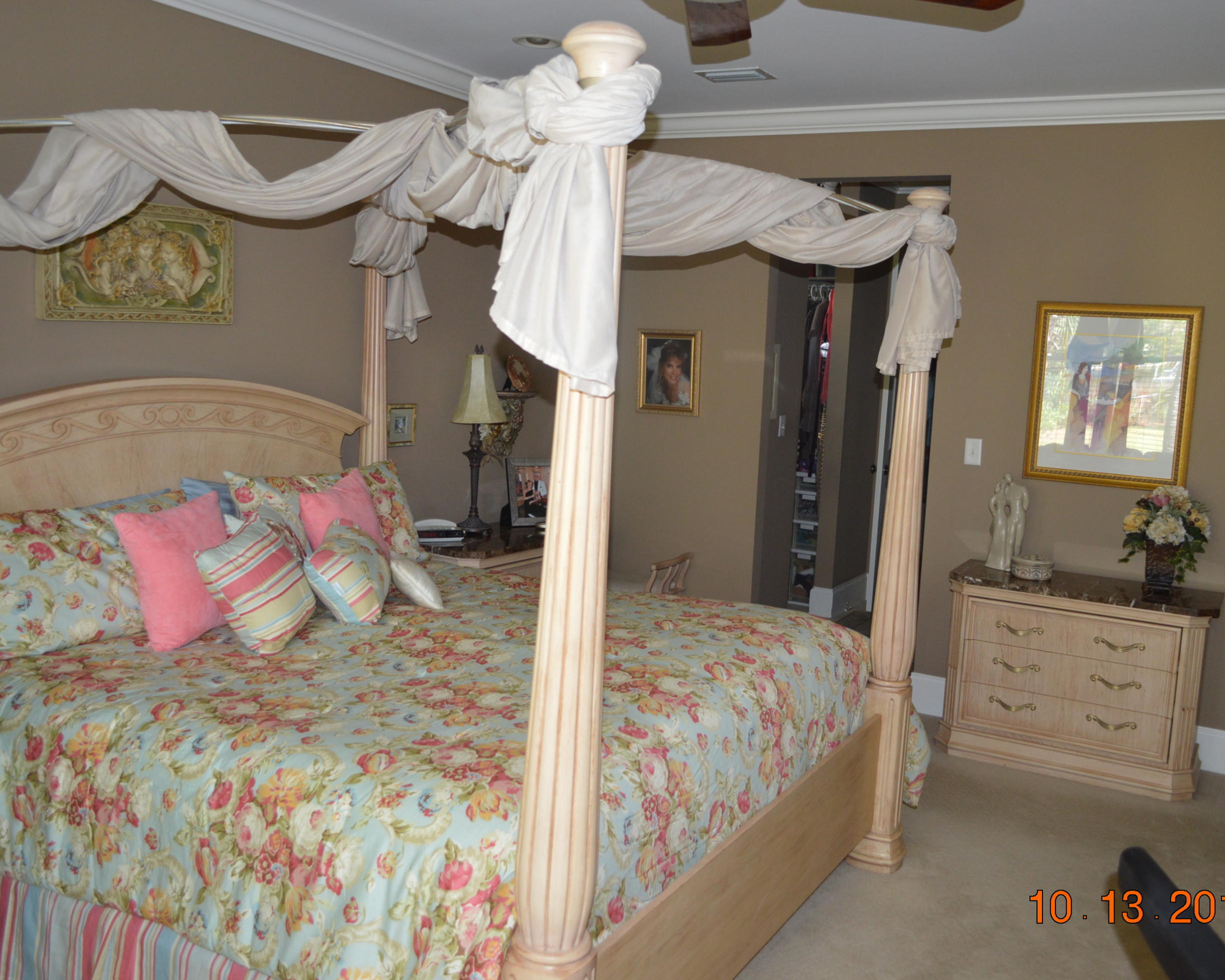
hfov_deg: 57.1
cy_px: 482
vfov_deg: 47.1
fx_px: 1124
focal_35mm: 31
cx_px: 654
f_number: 3.5
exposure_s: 1/60
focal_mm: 18
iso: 640
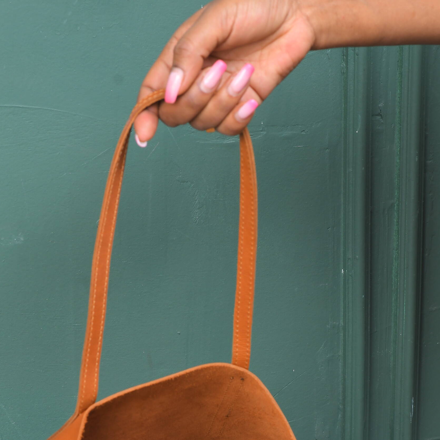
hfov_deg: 9.8
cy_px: 506
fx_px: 2560
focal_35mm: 178
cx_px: 236
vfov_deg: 9.7
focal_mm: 85
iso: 400
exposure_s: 1/200
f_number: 9
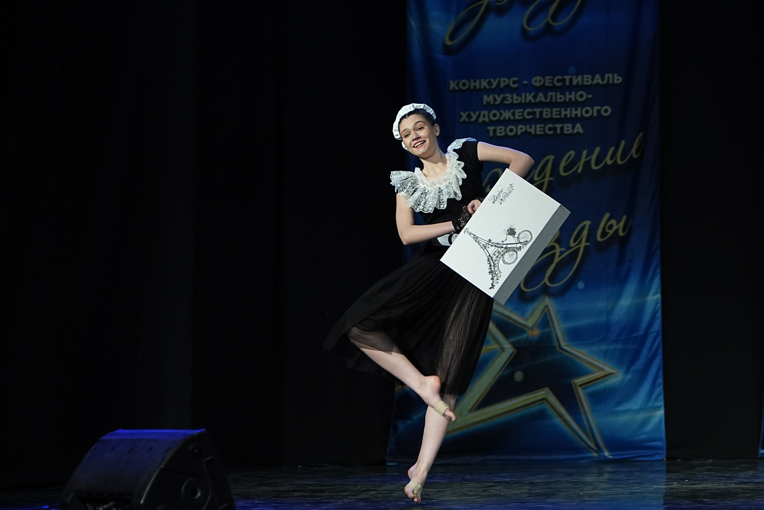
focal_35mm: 187
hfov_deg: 11.0
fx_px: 3968
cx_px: 382
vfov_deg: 7.3
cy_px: 255
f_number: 2.8
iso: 1600
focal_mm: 125
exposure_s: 1/400
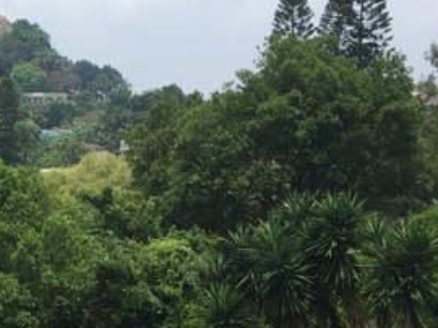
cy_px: 322
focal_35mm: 86
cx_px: -112
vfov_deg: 16.8
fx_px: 1087
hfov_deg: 21.0
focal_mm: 4.15
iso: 32
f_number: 2.2
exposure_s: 1/1522
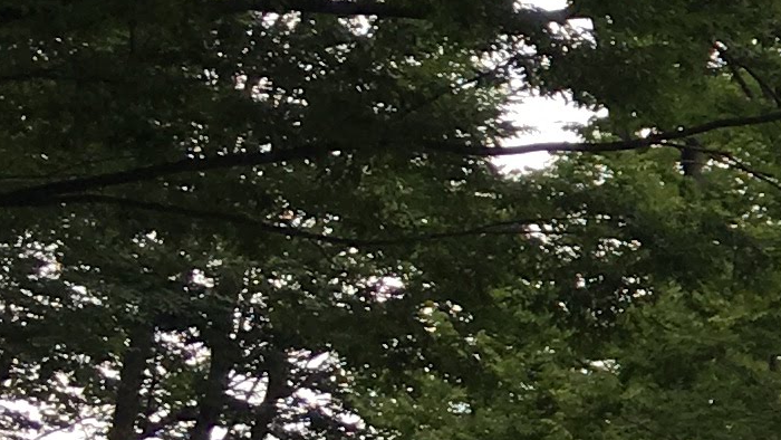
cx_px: 1905
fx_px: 3770
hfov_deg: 10.2
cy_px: 371
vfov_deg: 6.7
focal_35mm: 182
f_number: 2.2
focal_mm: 4.15
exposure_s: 1/175
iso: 25
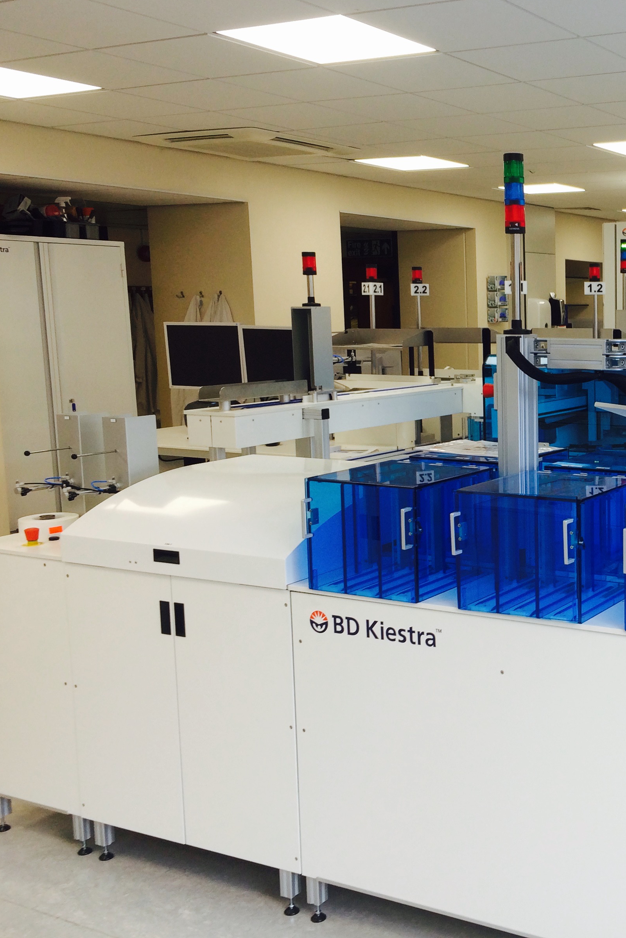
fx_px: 1069
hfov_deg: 30.2
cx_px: 635
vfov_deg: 47.4
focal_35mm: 41
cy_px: 460
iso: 32
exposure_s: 1/60
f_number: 2.2
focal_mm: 4.15
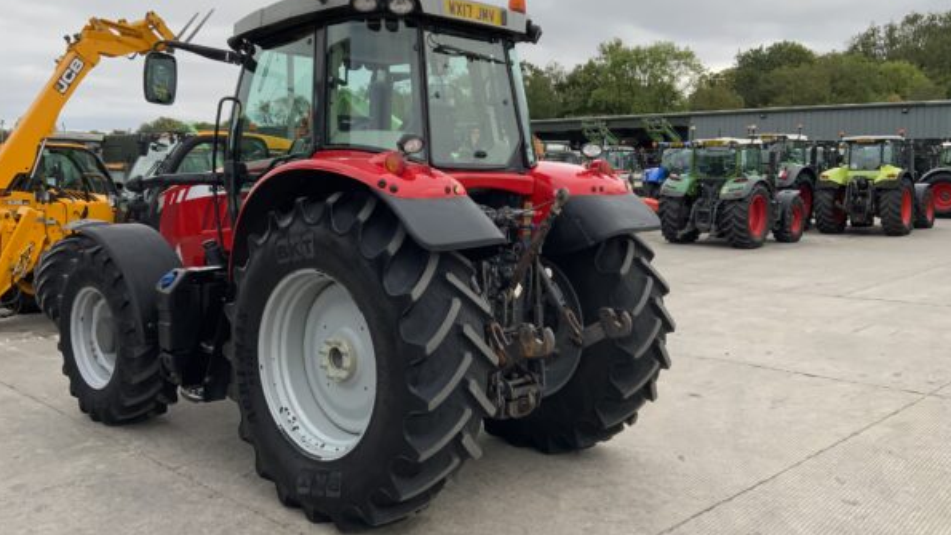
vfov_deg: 34.6
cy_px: 230
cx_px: 454
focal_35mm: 34
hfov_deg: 58.0
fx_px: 858
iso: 16
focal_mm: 3
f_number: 1.8
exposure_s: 1/1076
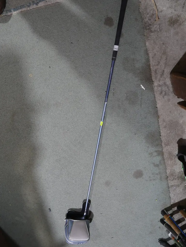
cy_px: 124
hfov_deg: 37.8
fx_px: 272
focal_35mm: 38
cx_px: 93
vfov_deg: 49.0
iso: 500
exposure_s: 1/60
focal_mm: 19
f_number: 4.1
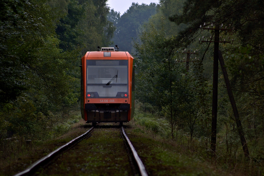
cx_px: 132
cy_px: 88
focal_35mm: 300
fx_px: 2200
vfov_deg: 4.6
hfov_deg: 6.9
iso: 270
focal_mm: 200
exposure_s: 1/200
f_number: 5.6
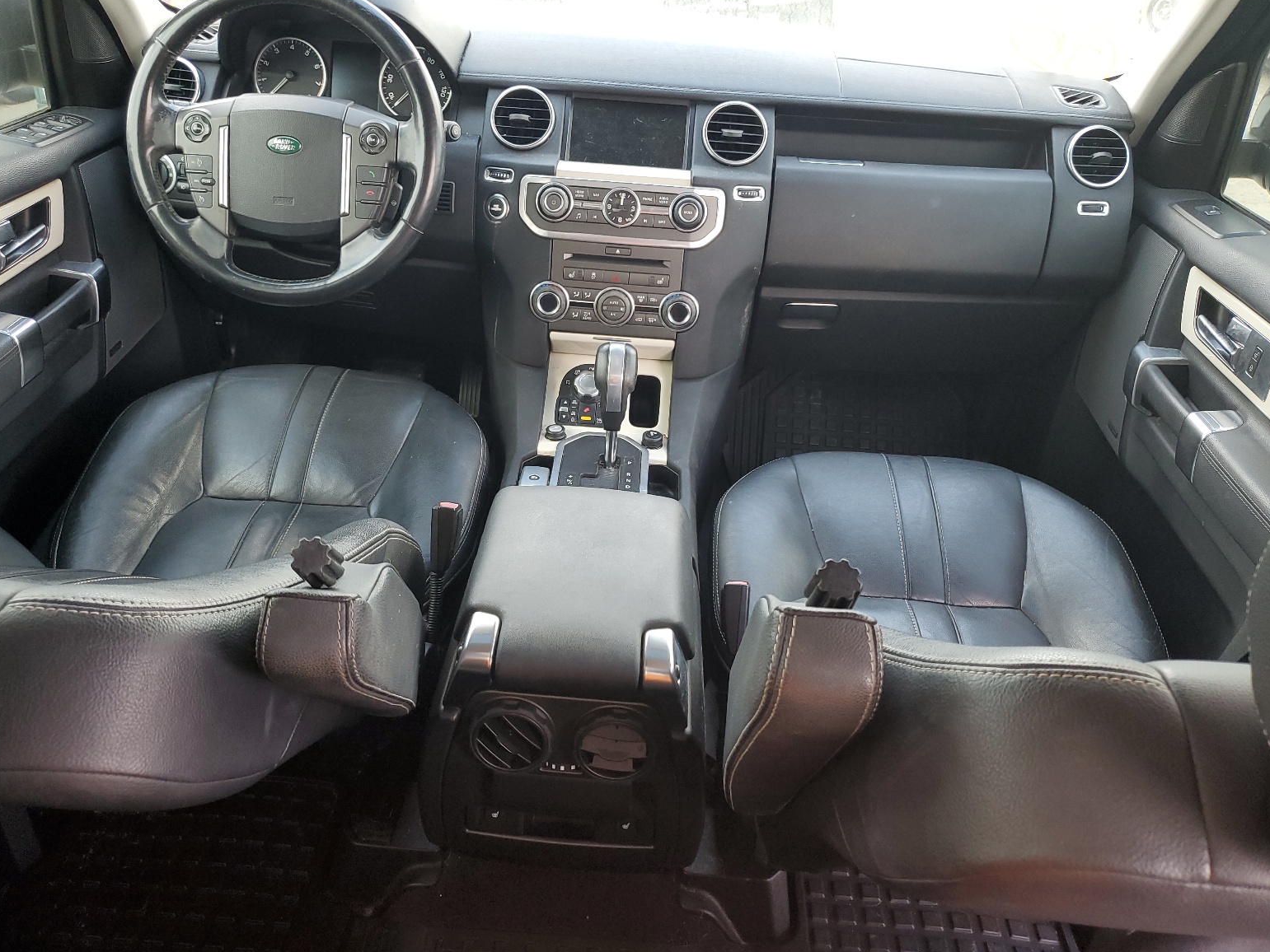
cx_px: 614
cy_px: 460
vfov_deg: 51.4
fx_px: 991
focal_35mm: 27
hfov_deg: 65.3
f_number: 1.5
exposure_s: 1/120
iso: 68
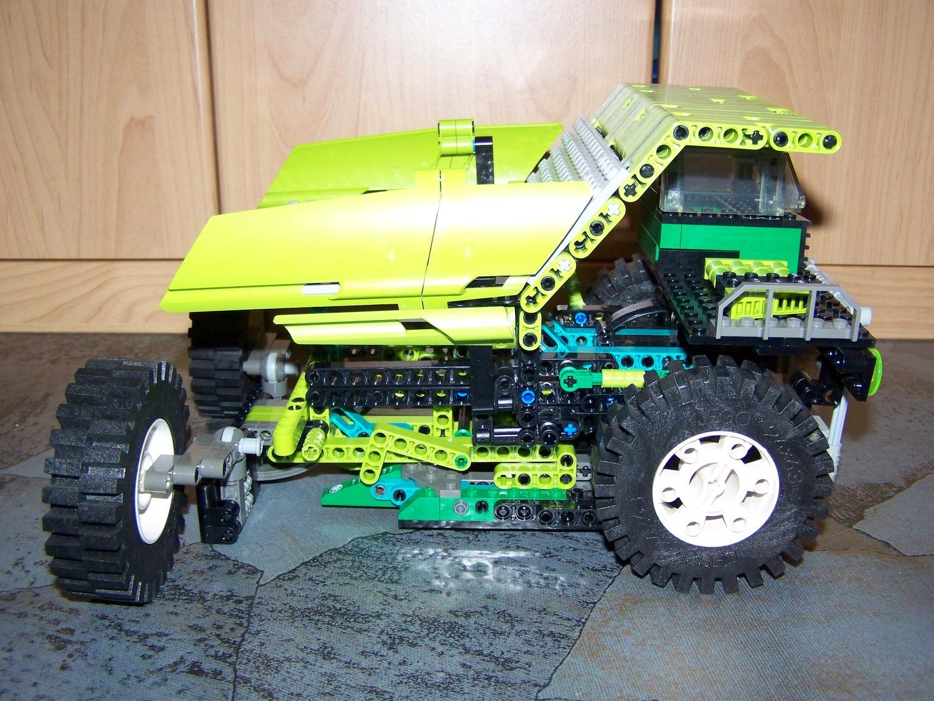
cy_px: 350
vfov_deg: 37.7
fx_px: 1025
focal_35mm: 38
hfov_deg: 49.0
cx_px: 467
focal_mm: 6.3
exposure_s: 1/30
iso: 200
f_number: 2.8
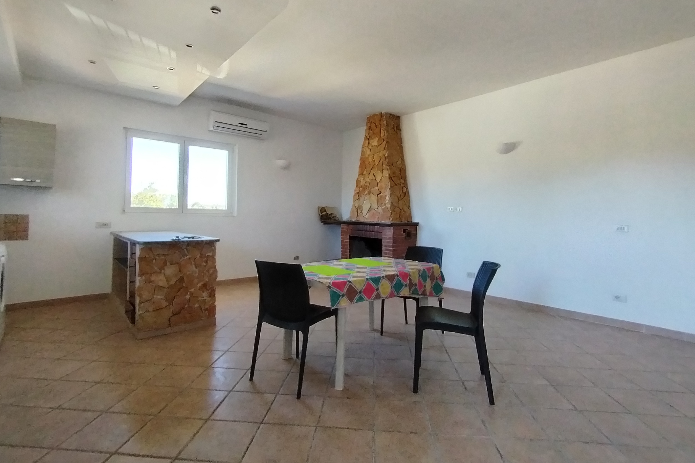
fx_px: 347
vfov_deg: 67.3
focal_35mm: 18
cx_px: 350
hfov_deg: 90.0
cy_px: 214
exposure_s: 1/40
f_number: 2.2
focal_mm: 1.42
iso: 191
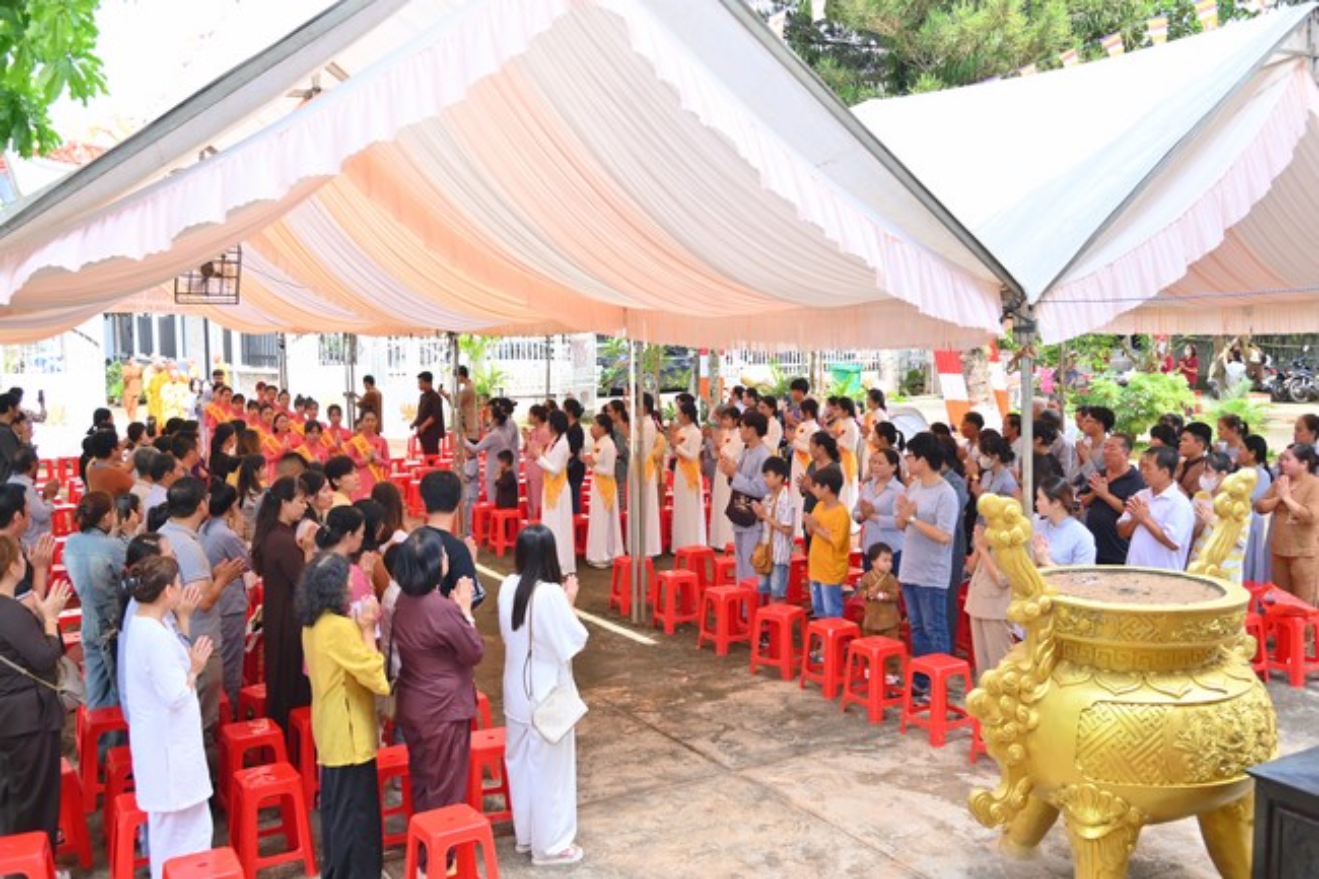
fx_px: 1172
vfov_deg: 41.1
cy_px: 440
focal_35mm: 32
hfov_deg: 58.7
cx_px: 660
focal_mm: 32
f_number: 5
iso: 200
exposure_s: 1/125
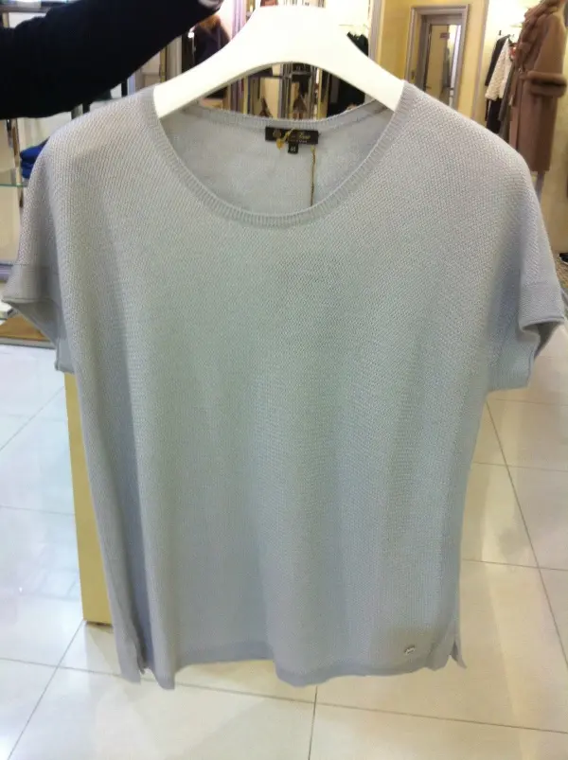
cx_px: 284
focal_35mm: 35
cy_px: 380
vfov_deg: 52.7
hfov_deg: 40.6
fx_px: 768
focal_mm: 3.85
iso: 100
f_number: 2.8
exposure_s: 1/15
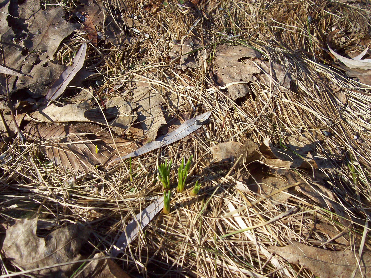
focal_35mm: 36
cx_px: 186
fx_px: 386
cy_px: 139
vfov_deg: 39.6
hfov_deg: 51.4
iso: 80
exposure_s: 1/538
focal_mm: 6
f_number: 4.8
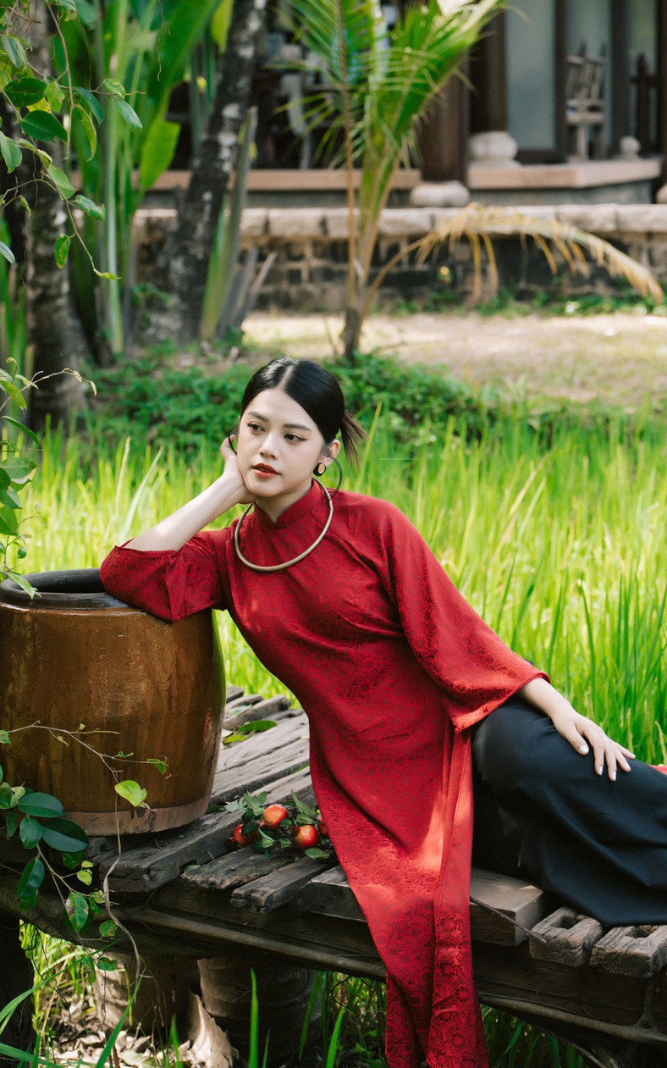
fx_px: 2211
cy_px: 548
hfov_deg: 17.1
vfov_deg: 27.1
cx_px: 414
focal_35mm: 76
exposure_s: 1/125
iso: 100
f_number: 2.8
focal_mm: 47
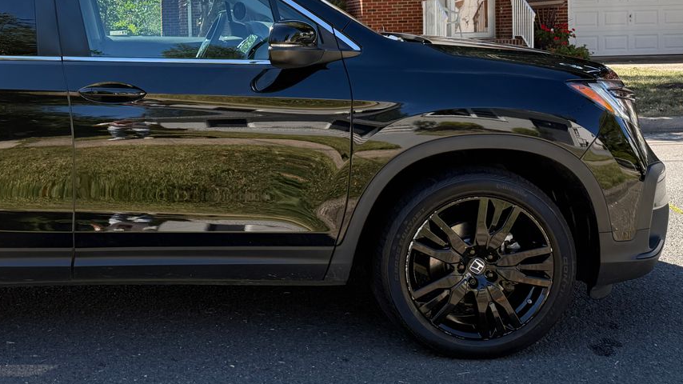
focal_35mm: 49
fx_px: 887
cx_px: 106
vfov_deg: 24.0
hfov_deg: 39.9
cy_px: 67
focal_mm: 6.76
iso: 100
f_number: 1.78
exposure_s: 1/1314
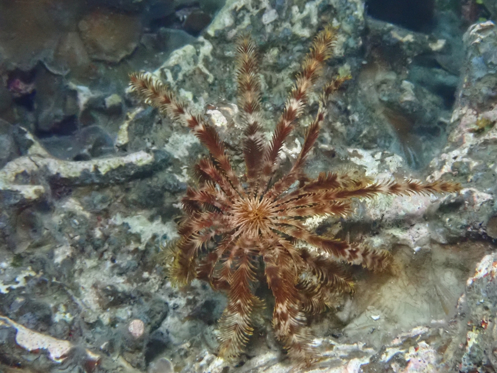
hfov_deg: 19.6
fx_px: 1436
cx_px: 248
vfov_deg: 14.8
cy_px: 186
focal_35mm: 100
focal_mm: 18
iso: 1600
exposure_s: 1/200
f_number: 6.3
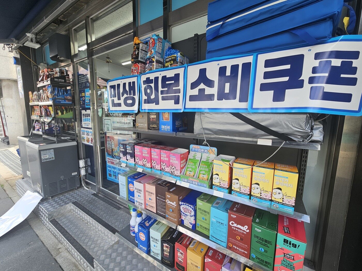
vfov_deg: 89.9
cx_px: 181
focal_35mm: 13
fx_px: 136
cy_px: 136
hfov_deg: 106.2
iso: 50
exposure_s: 1/172
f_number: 2.2
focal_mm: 2.2
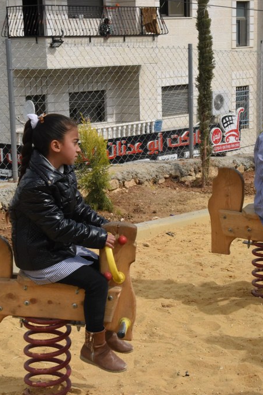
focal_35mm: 79
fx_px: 866
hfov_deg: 17.3
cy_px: 197
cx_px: 121
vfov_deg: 25.7
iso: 5000
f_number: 22
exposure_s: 1/2000
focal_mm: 52
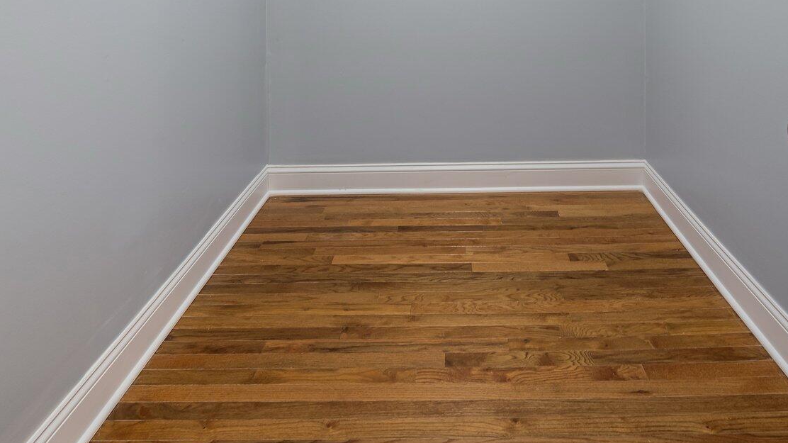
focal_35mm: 27
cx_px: 453
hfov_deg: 69.5
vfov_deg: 36.7
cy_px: -35
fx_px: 564
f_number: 8
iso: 800
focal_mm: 14
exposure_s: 1/8
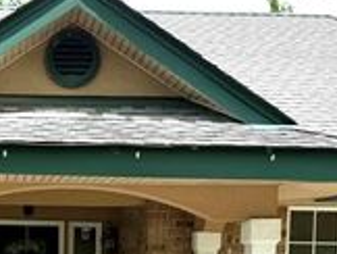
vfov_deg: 18.8
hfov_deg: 25.3
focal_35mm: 74
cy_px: 311
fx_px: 721
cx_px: 17
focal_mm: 6.76
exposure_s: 1/1122
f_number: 1.78
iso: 80
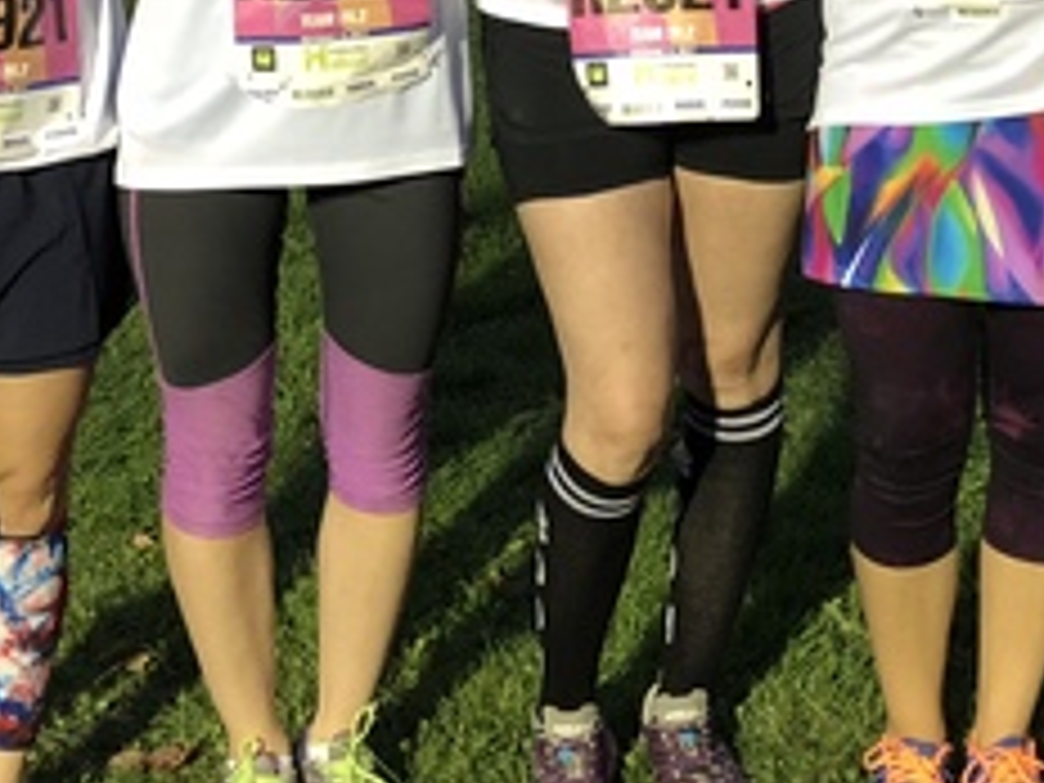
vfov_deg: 16.2
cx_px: 688
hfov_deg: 21.7
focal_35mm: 90
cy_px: 63
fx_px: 2714
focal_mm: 3.99
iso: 40
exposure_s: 1/15
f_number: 1.8
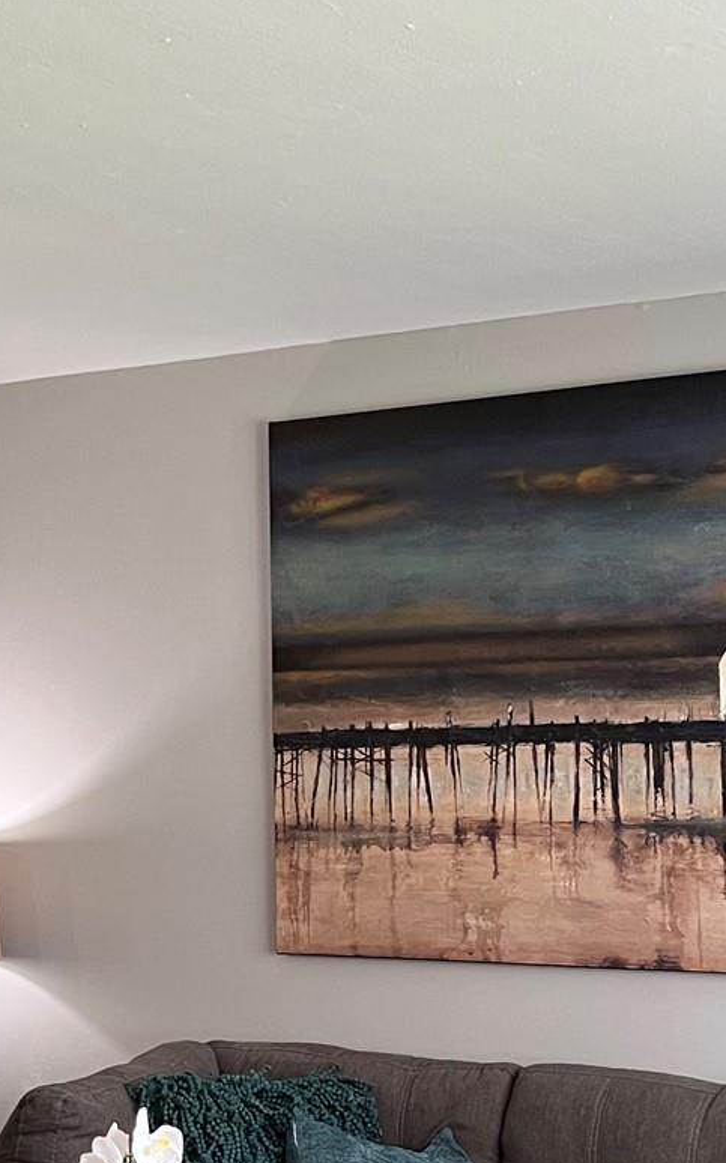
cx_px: 30
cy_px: 835
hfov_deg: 17.5
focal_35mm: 73
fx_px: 2311
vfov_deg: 27.9
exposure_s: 1/60
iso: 100
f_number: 1.5
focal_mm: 5.7
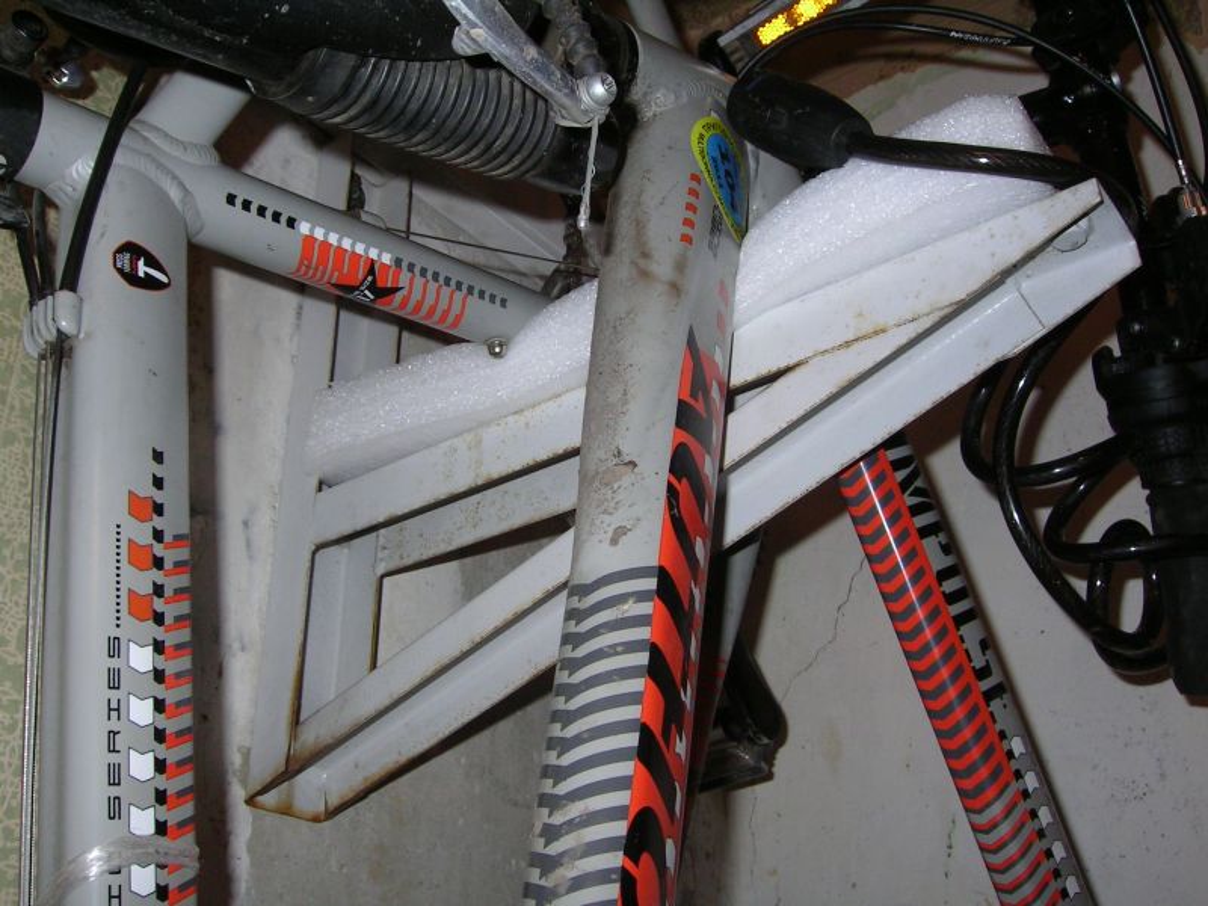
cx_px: 604
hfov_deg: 51.4
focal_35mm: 36
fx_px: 1256
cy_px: 453
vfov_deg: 39.7
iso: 100
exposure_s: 1/30
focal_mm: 5.6
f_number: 4.8
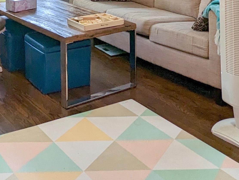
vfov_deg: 22.0
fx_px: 408
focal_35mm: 59
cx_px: 84
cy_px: -64
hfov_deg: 32.4
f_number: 2.2
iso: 89
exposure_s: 1/64.6
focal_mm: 2.35
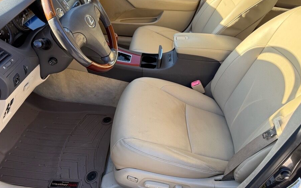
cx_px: 131
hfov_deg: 64.4
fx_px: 238
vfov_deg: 43.0
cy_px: 81
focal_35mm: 29
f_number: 1.78
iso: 100
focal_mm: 6.76
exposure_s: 1/304
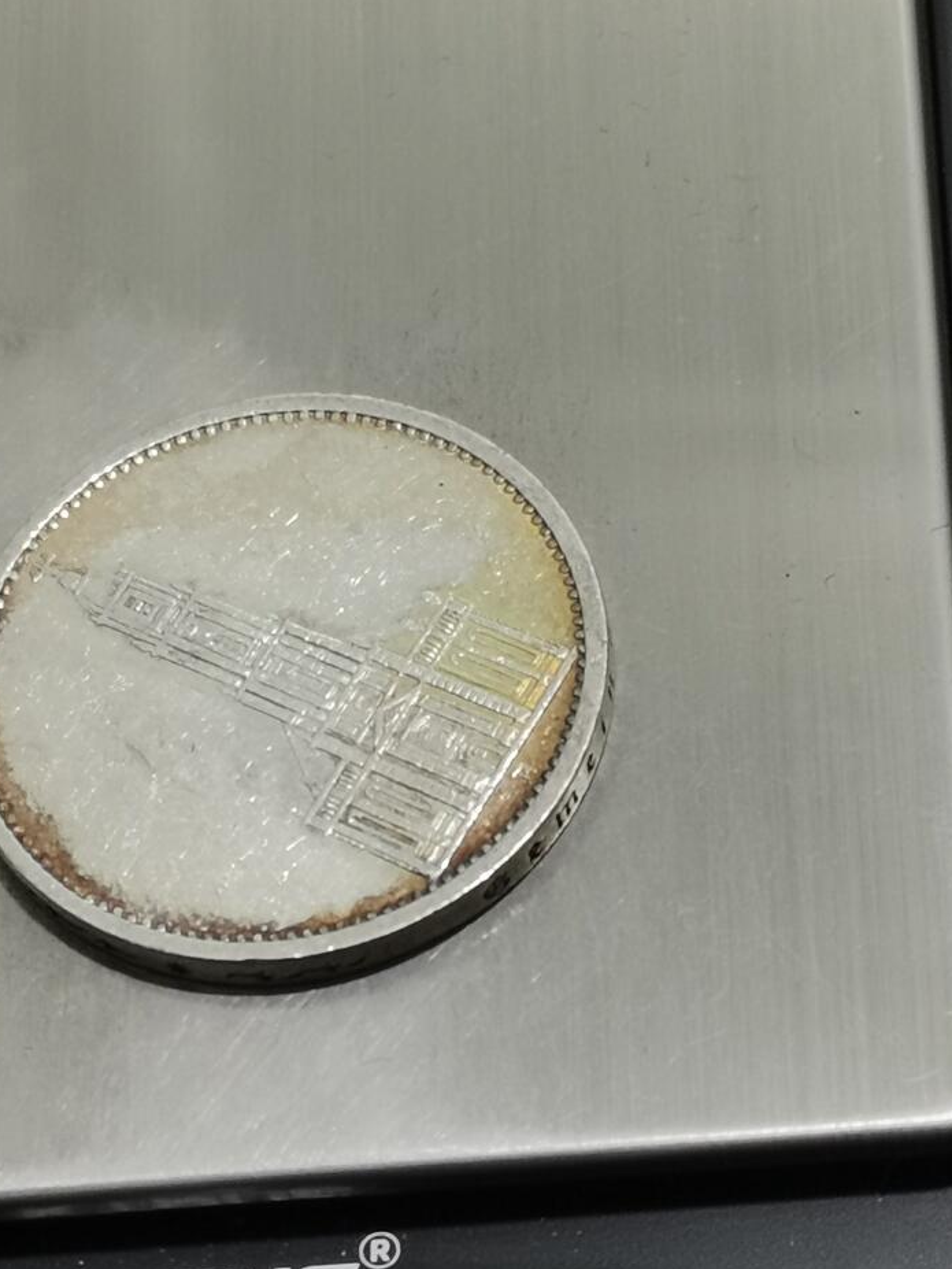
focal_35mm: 138
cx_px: 293
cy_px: 765
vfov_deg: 14.3
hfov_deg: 10.7
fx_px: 5058
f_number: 1.8
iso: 80
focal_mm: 5.58
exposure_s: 1/100
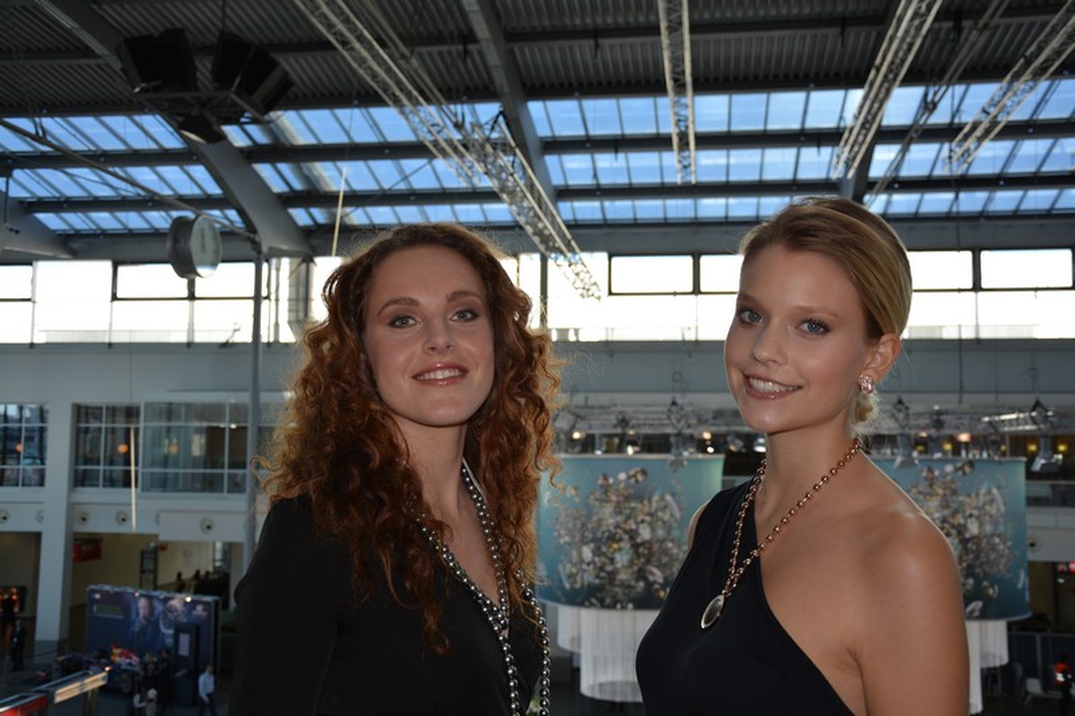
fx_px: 1119
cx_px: 538
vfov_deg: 35.5
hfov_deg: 51.3
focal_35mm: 38
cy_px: 358
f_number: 4
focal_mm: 25
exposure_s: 1/200
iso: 160
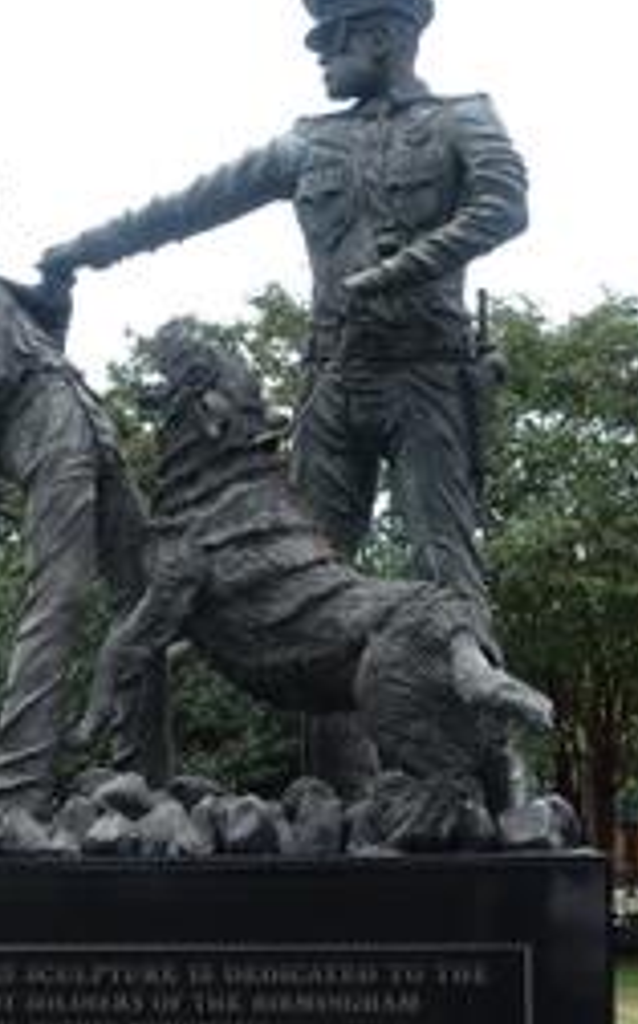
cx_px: 183
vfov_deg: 28.8
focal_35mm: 70
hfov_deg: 18.5
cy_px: 798
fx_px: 1952
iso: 125
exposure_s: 1/320
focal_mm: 10.07
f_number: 4
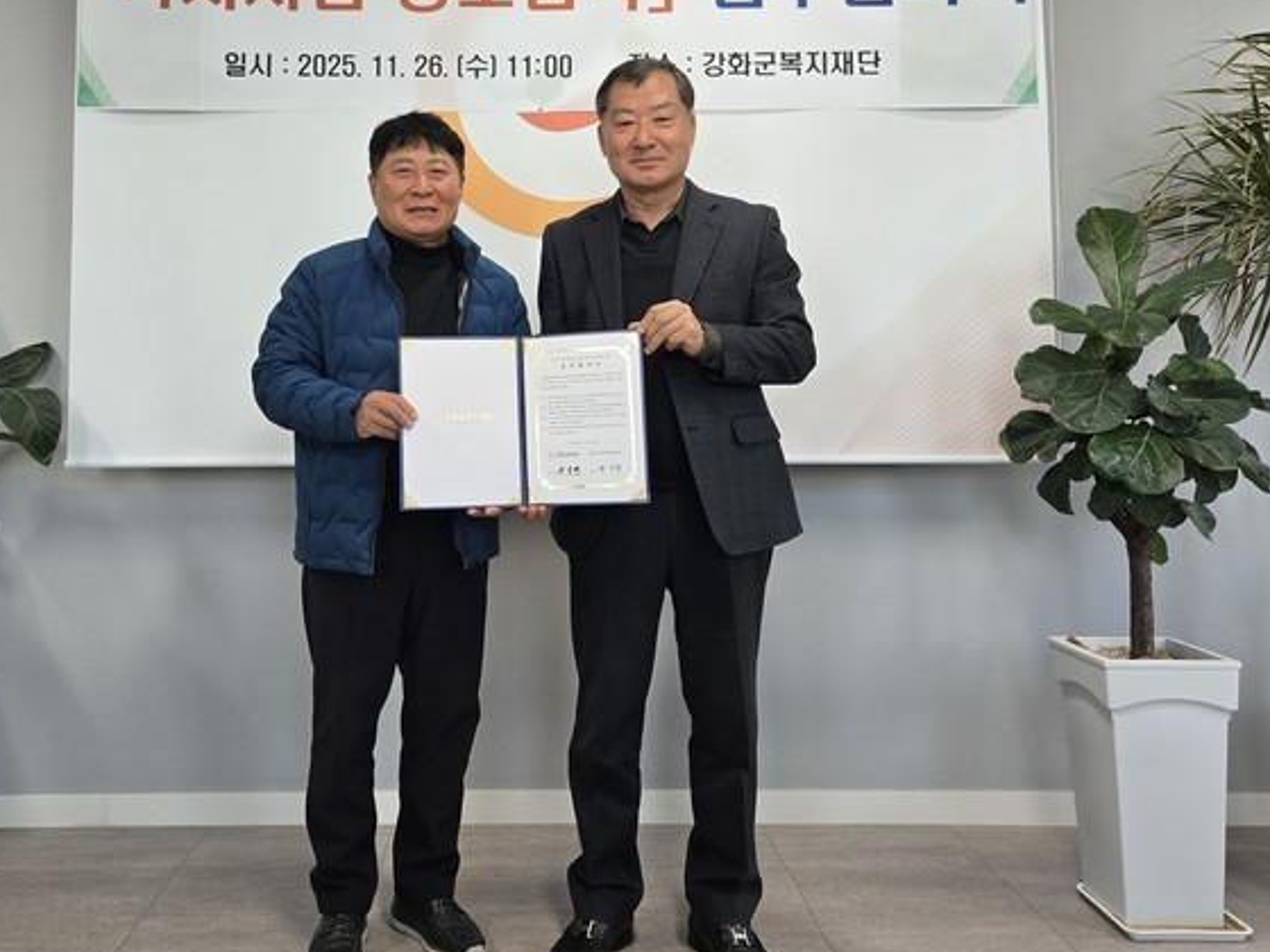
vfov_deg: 43.6
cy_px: 324
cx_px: 507
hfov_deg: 56.4
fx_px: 1174
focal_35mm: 32
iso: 125
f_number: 1.8
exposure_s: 1/120
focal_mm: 5.4
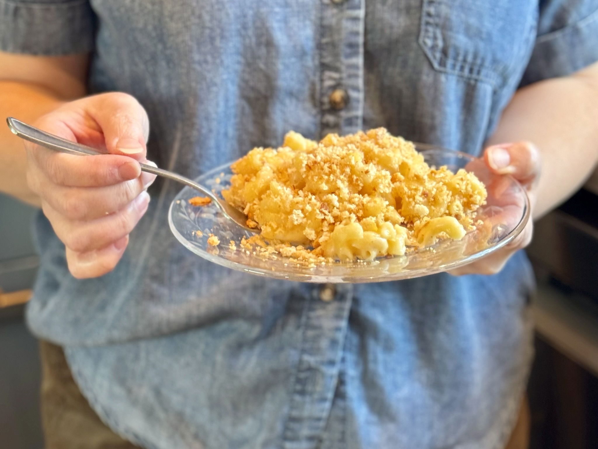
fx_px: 829
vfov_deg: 30.3
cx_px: 299
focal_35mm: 48
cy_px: 224
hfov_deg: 39.7
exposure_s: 1/40
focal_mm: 6.76
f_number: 1.78
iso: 250
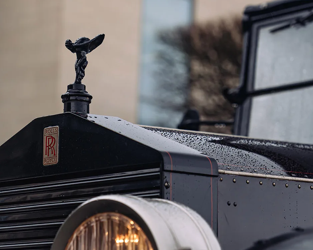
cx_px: 101
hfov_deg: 15.7
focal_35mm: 122
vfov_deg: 12.6
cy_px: 197
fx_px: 1131
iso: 100
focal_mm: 61
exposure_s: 1/200
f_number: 2.8
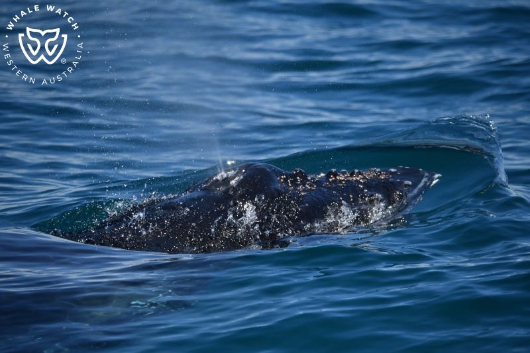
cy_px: 176
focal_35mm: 480
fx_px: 7065
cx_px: 265
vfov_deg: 2.9
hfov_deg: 4.3
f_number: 6.3
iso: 1000
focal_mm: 480
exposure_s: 1/8000
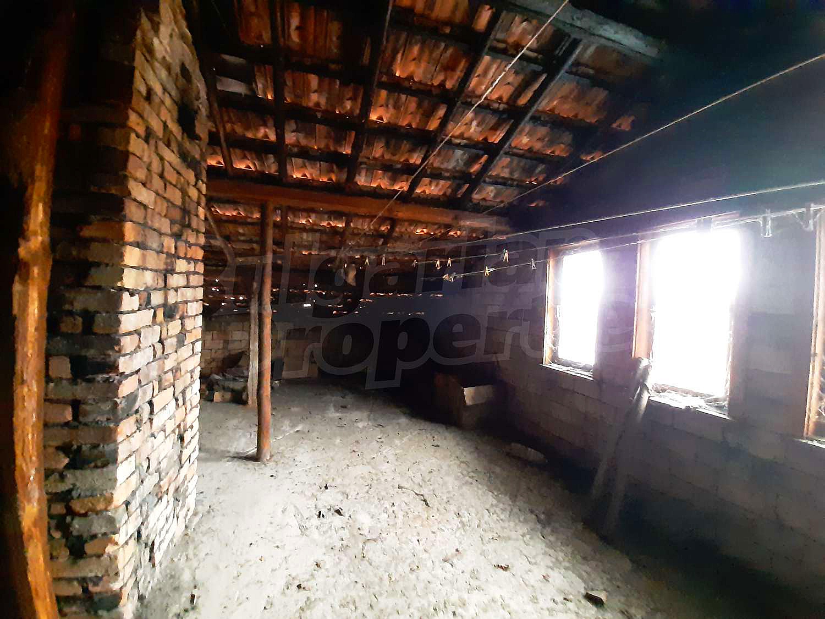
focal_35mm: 13
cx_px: 412
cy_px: 310
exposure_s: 1/14
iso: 800
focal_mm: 1.42
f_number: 2.2
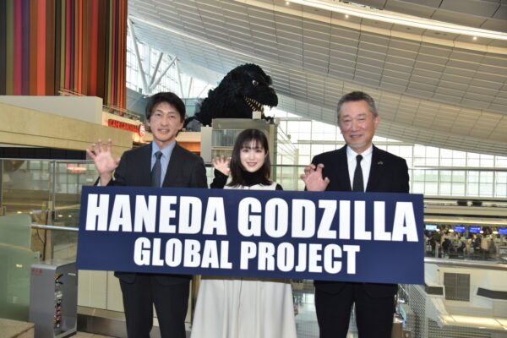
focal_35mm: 32
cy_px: 169
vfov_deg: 41.1
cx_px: 254
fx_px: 451
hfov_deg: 58.7
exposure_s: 1/200
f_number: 4
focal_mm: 32
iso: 1000
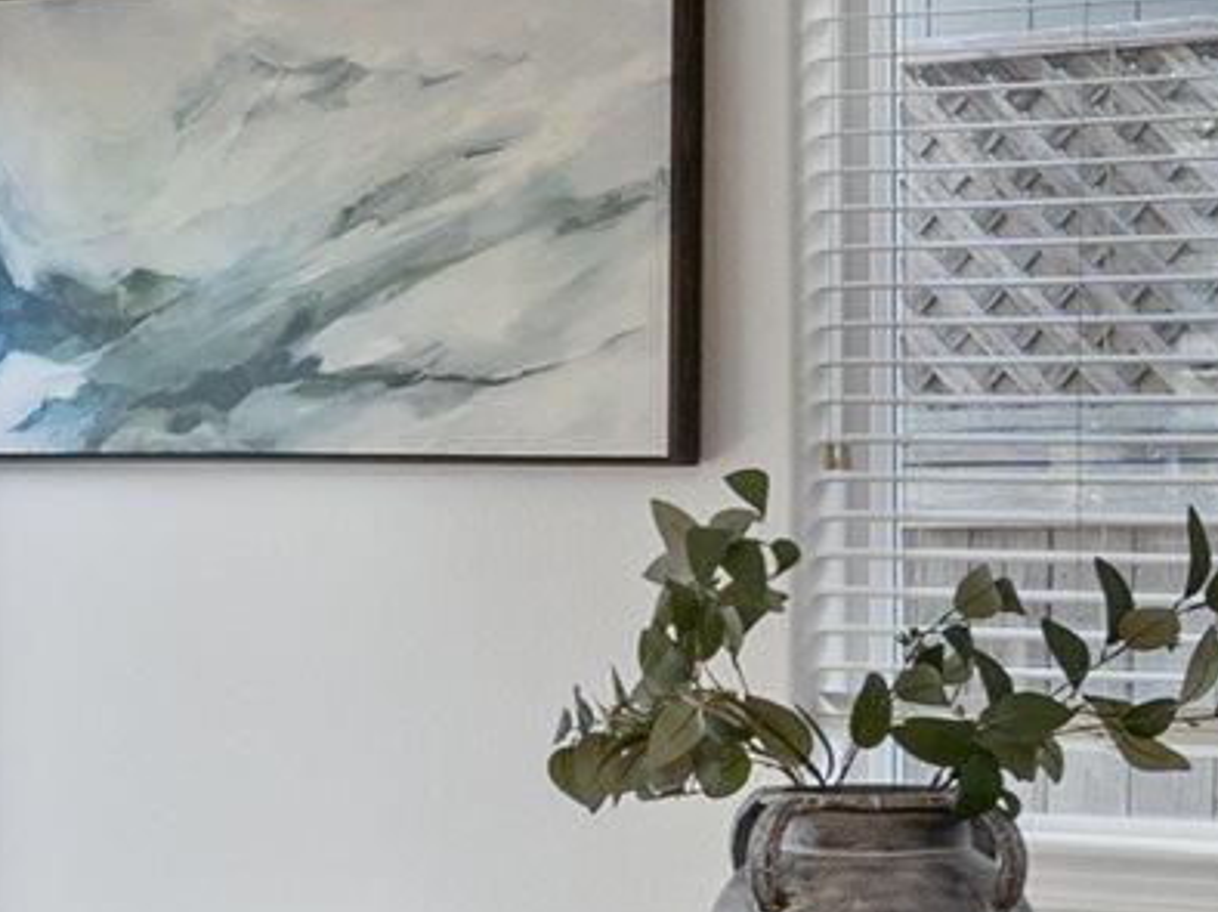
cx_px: 226
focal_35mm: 120
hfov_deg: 16.3
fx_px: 4220
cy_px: 458
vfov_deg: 12.3
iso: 160
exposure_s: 1/10
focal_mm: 16
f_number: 8
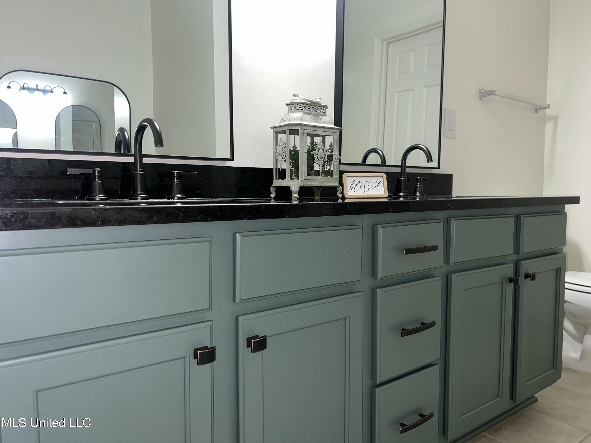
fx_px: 444
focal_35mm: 26
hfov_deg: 67.3
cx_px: 296
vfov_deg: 53.1
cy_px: 222
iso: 50
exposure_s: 1/29
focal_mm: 5.7
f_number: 1.5
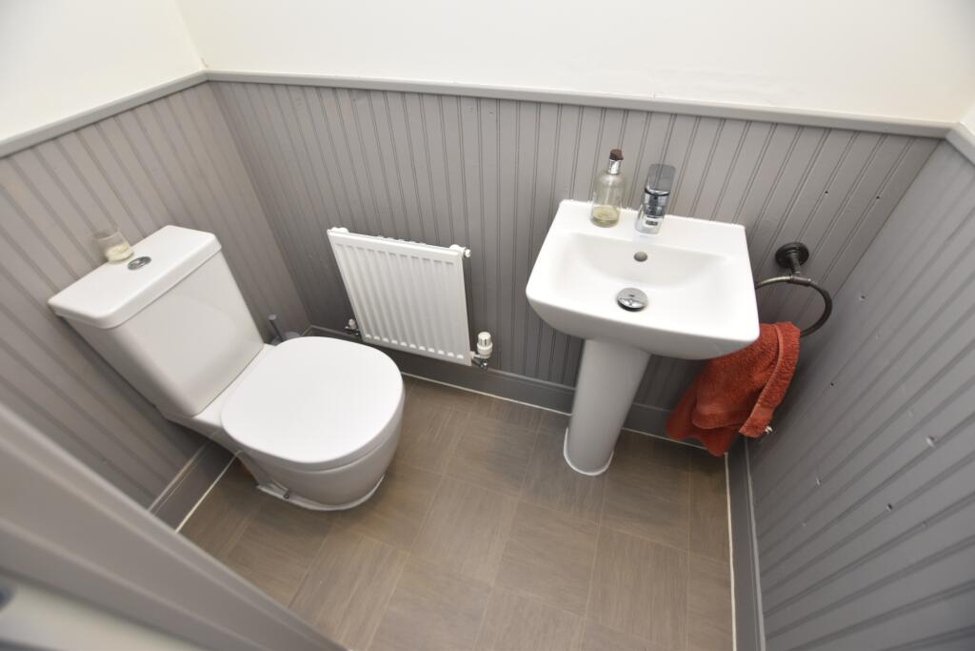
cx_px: 488
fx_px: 406
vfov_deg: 77.3
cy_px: 326
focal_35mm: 15
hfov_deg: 100.4
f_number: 3.5
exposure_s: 1/15
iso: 400
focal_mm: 10
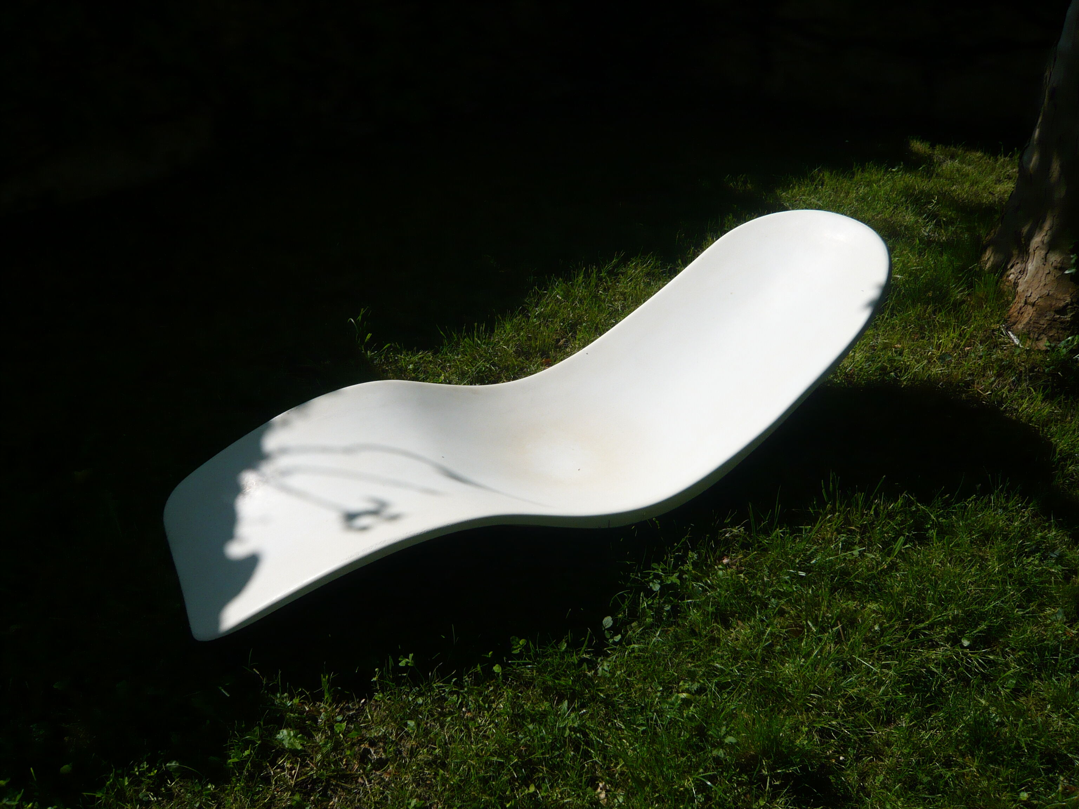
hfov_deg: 63.4
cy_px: 404
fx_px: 873
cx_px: 540
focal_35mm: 28
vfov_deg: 49.7
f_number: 8
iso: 100
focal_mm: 4.6
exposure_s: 1/400
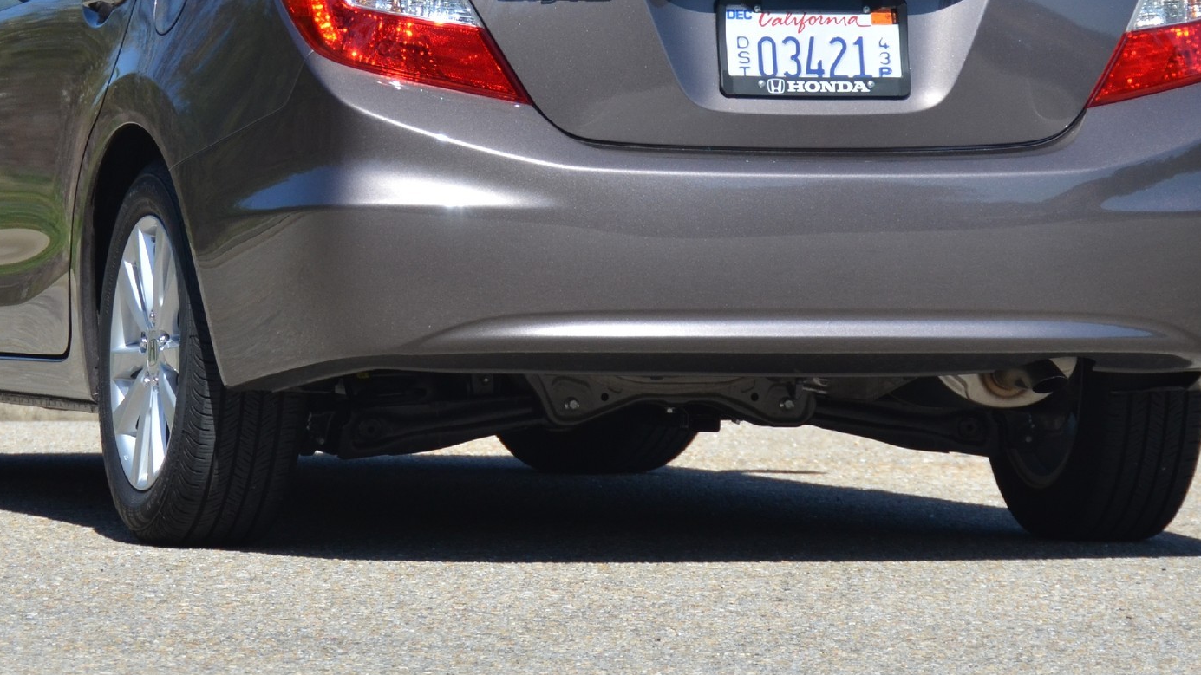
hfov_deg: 6.8
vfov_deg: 3.8
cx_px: 548
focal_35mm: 317
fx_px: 10095
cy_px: 36
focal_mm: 112
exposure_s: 1/1600
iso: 400
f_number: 6.3
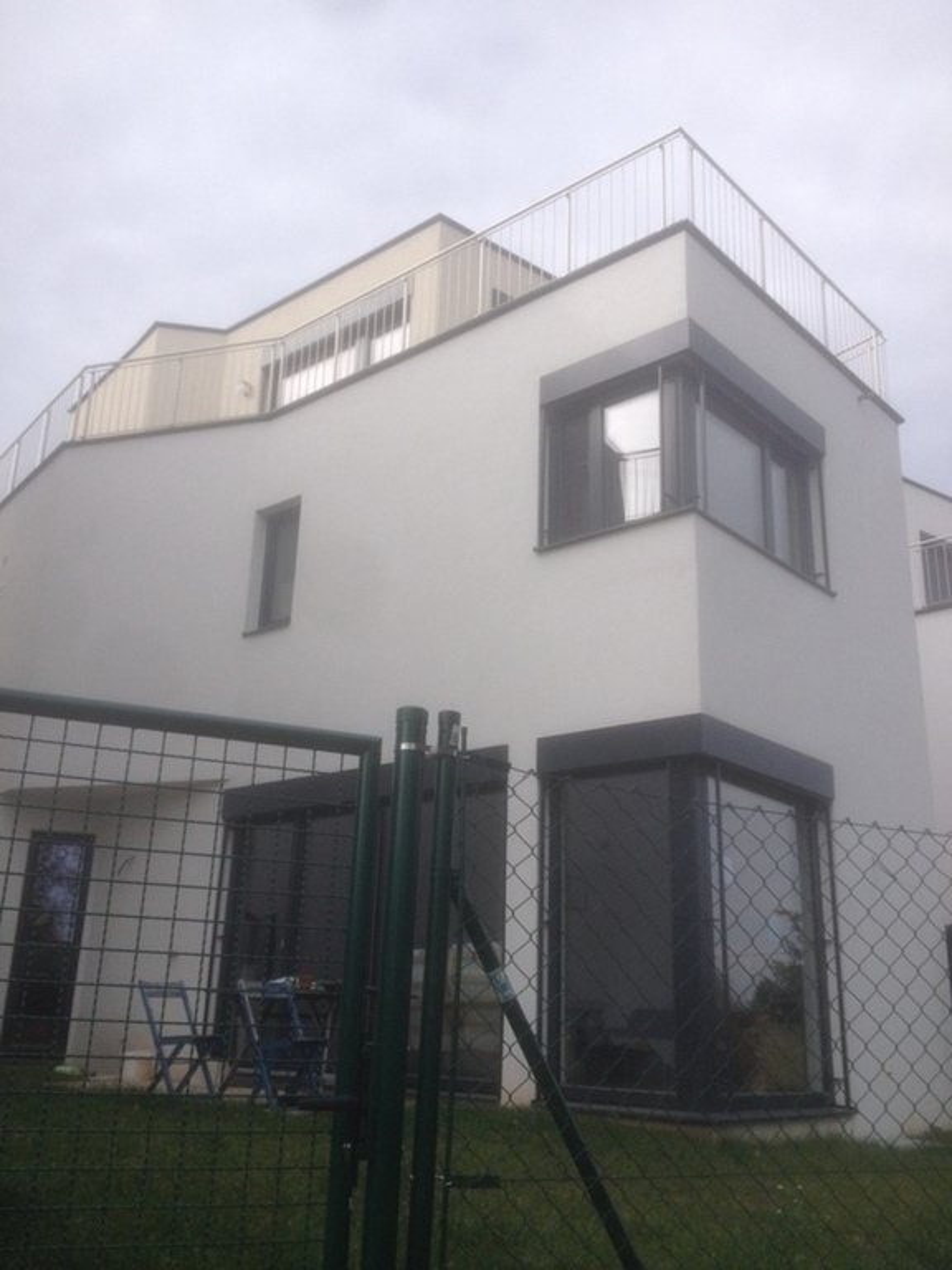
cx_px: 476
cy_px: 635
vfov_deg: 52.6
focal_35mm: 35
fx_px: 1283
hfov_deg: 40.7
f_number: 2.4
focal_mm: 4.28
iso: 50
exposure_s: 1/935
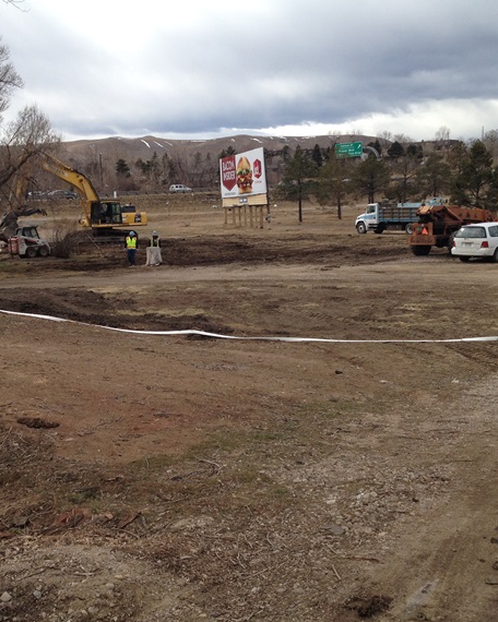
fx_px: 847
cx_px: 206
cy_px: 312
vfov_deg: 40.3
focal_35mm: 46
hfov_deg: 32.7
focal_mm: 4.28
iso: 50
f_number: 2.4
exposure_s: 1/1346
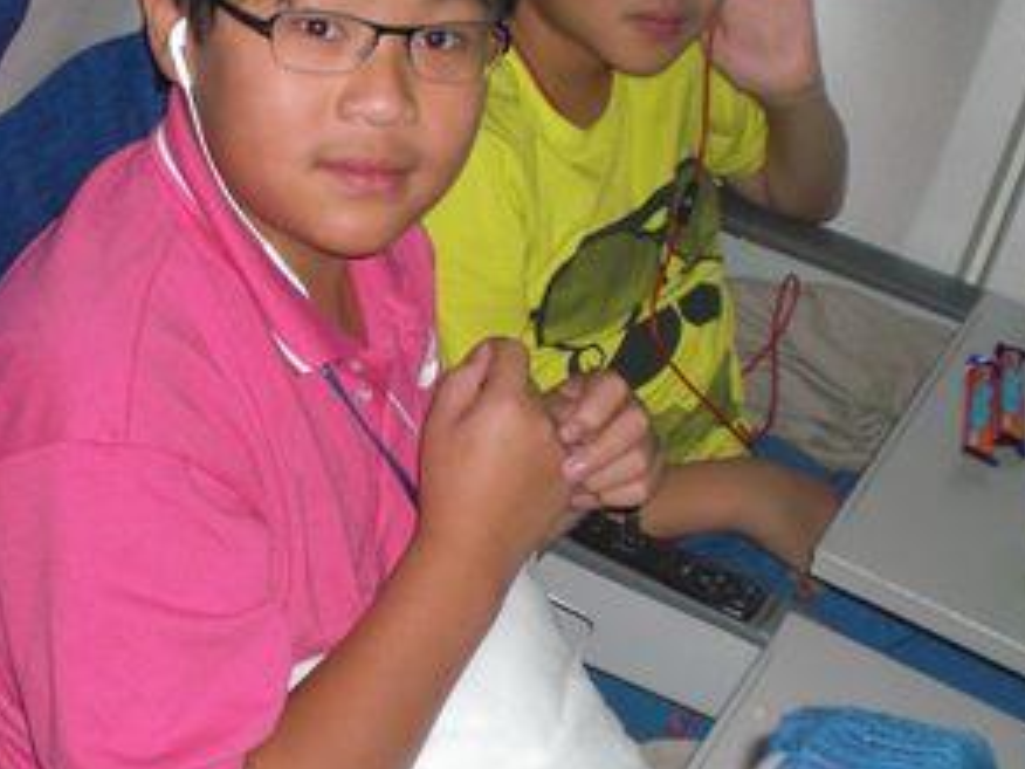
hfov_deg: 24.8
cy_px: 358
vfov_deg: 18.9
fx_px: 2310
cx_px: 305
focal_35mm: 78
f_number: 3.1
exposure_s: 1/60
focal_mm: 6.3
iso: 200
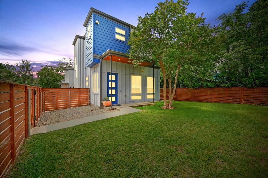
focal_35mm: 14
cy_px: 89
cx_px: 134
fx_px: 104
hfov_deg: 104.3
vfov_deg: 81.1
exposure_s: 1/400
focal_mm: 14
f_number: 10
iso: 400
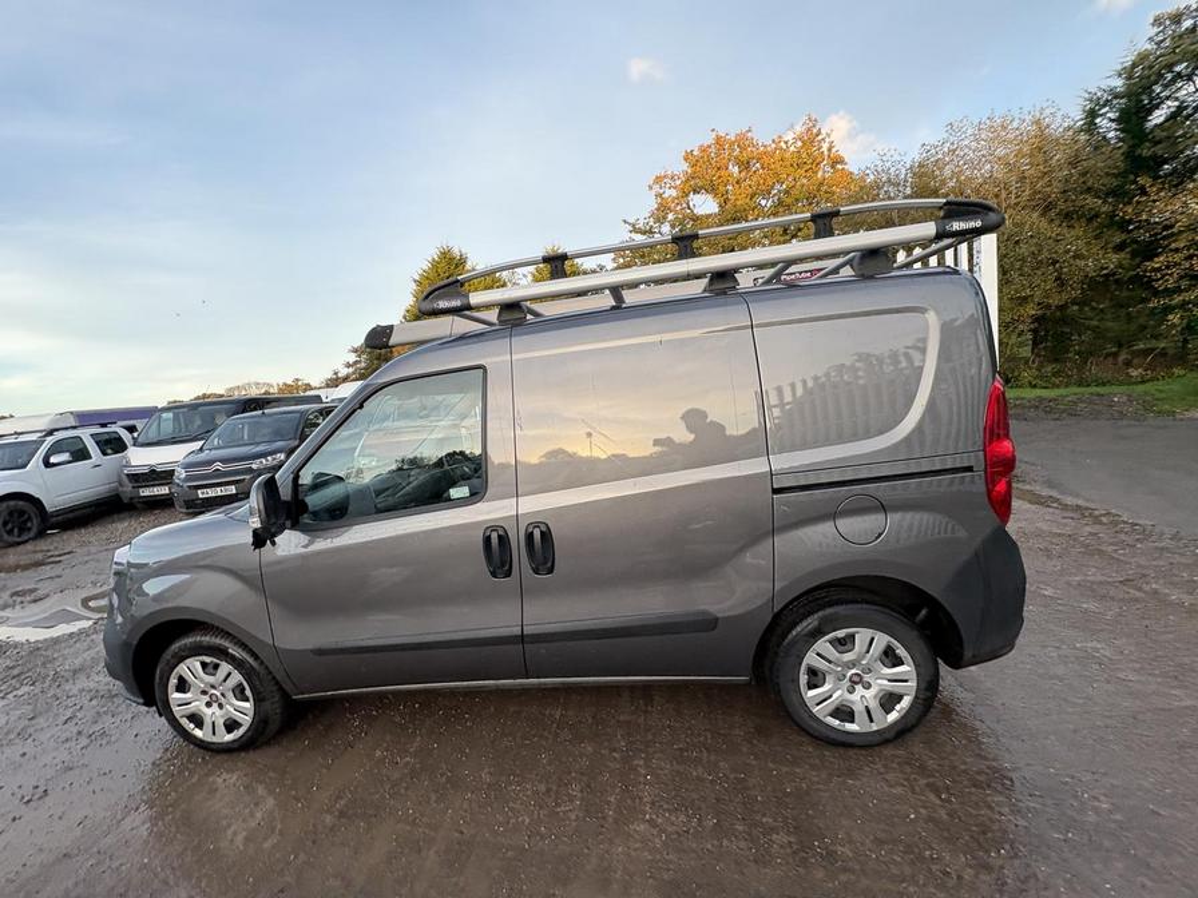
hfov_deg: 102.1
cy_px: 449
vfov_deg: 85.7
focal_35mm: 14
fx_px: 485
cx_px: 599
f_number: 2.2
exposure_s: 1/125
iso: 40
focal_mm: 2.22
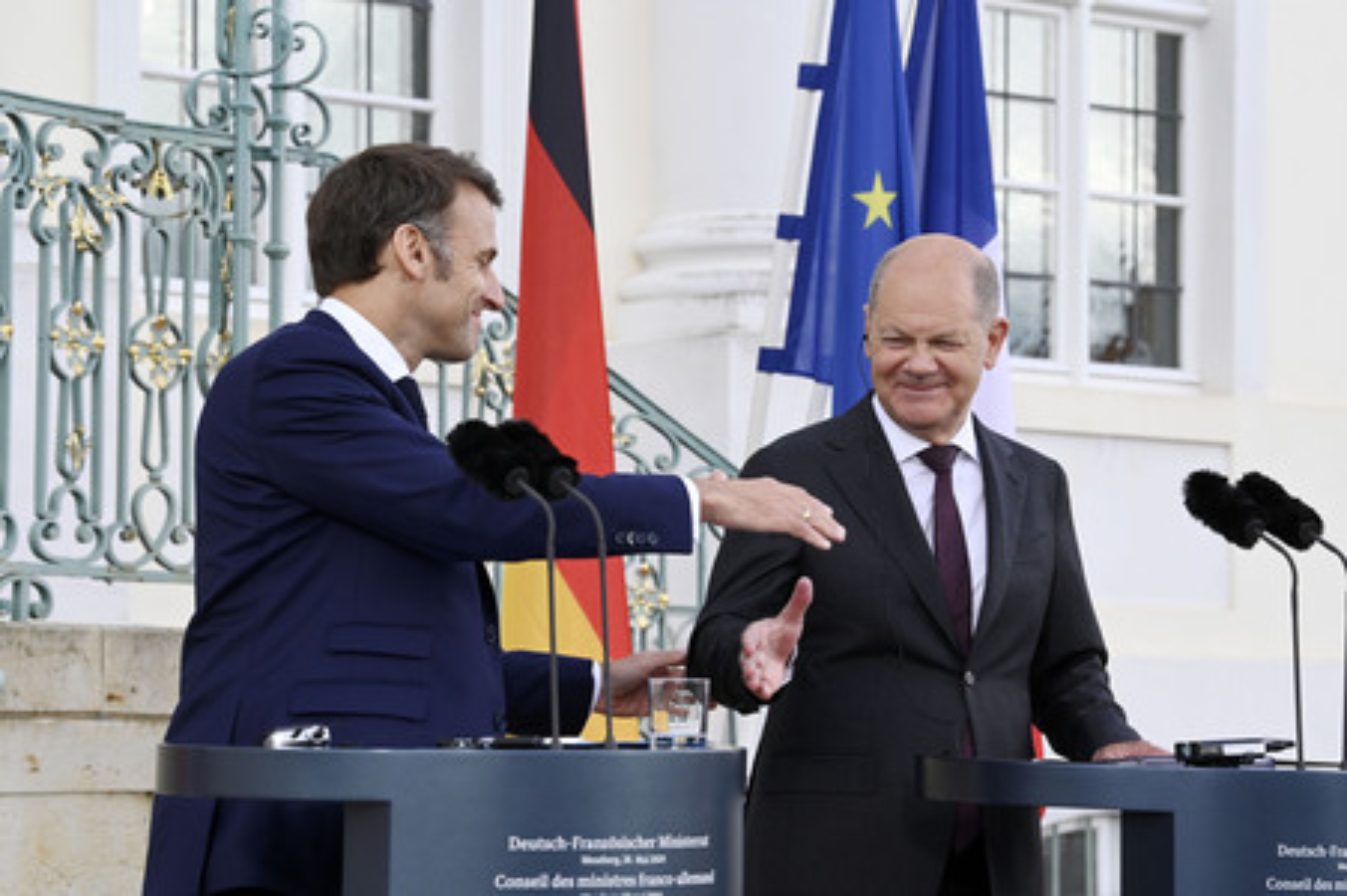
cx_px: 674
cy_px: 448
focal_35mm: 116
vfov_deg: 11.8
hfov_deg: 17.7
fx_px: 4337
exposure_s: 1/500
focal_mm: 116
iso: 1000
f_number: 9
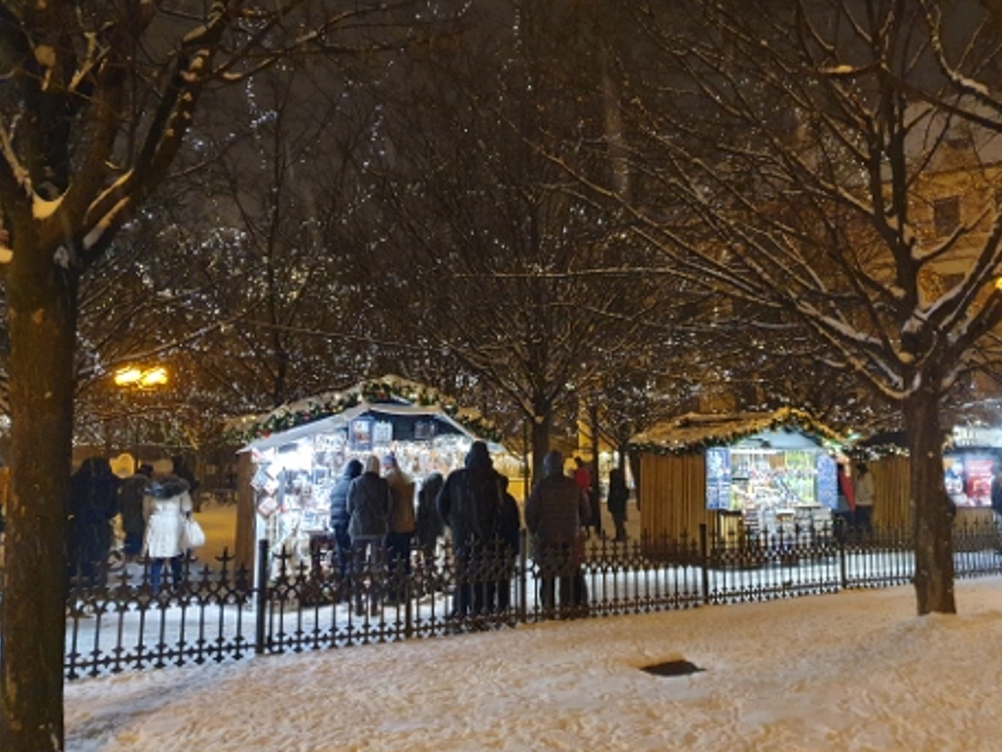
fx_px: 782
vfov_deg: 51.4
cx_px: 519
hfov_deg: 65.3
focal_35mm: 27
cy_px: 377
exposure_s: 1/50
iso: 500
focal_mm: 4.32
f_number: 1.5
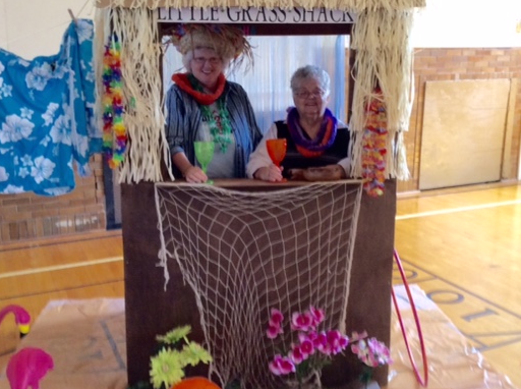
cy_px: 175
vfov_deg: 35.8
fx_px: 601
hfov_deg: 46.9
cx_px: 263
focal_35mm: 40
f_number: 2.4
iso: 80
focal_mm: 3.3
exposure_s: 1/24
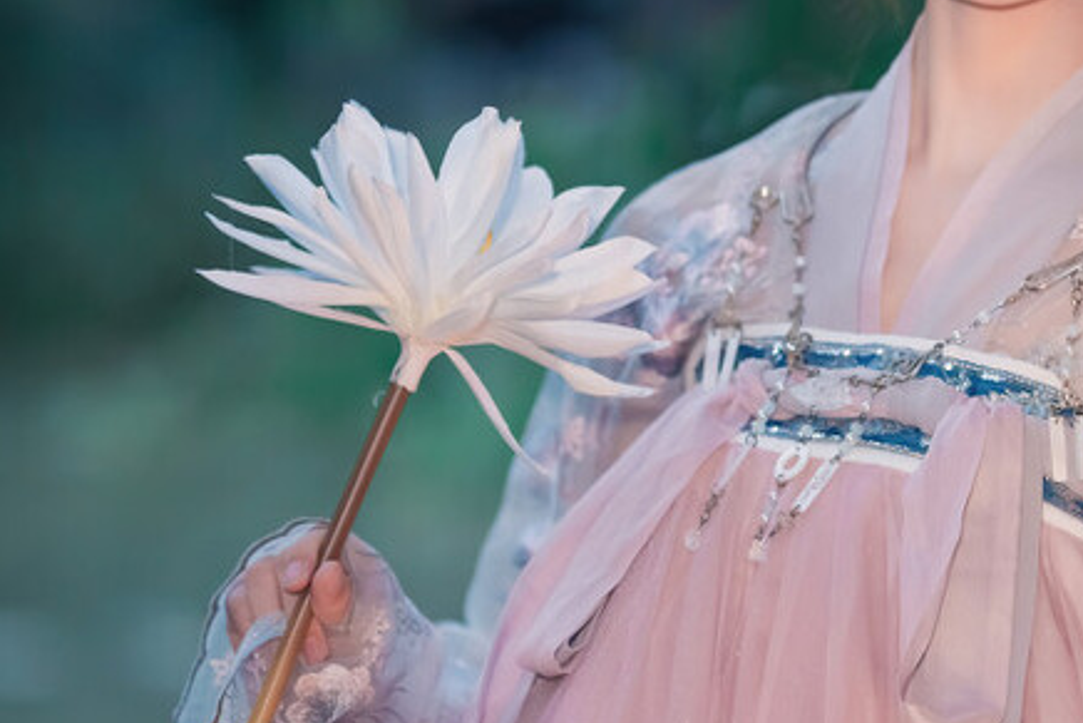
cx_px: 971
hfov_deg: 8.8
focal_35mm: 234
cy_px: 240
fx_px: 7041
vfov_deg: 5.9
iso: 1250
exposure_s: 1/60
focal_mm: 85
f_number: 1.4
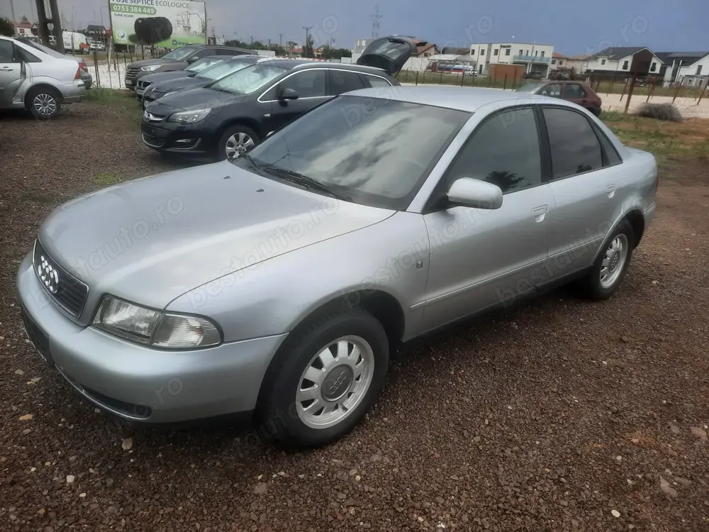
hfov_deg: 69.4
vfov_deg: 54.9
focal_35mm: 25
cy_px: 266
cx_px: 354
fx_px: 512
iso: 32
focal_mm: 4.6
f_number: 2
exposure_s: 1/548
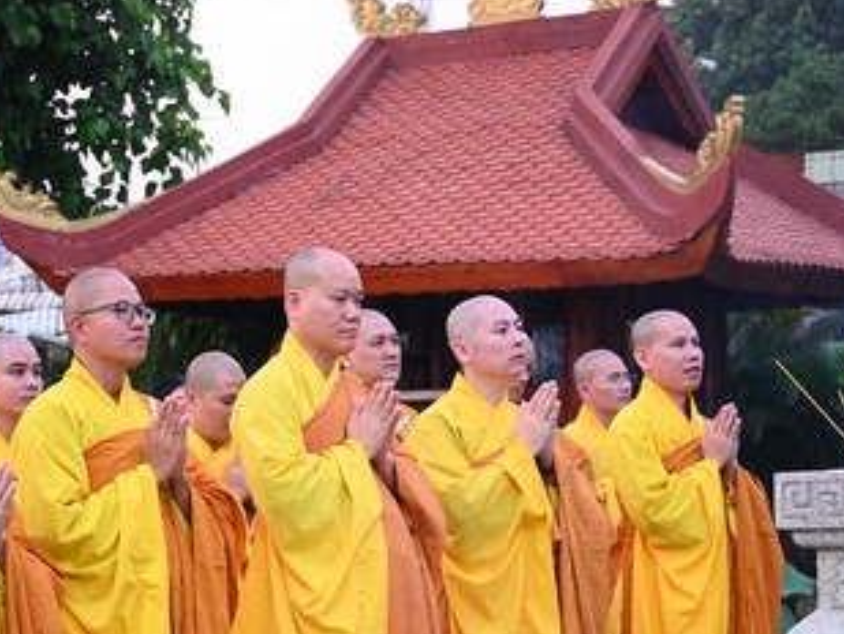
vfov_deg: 14.0
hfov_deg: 18.6
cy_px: 525
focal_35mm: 105
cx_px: 238
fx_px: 2561
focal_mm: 52
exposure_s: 1/125
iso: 12800
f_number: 4.5
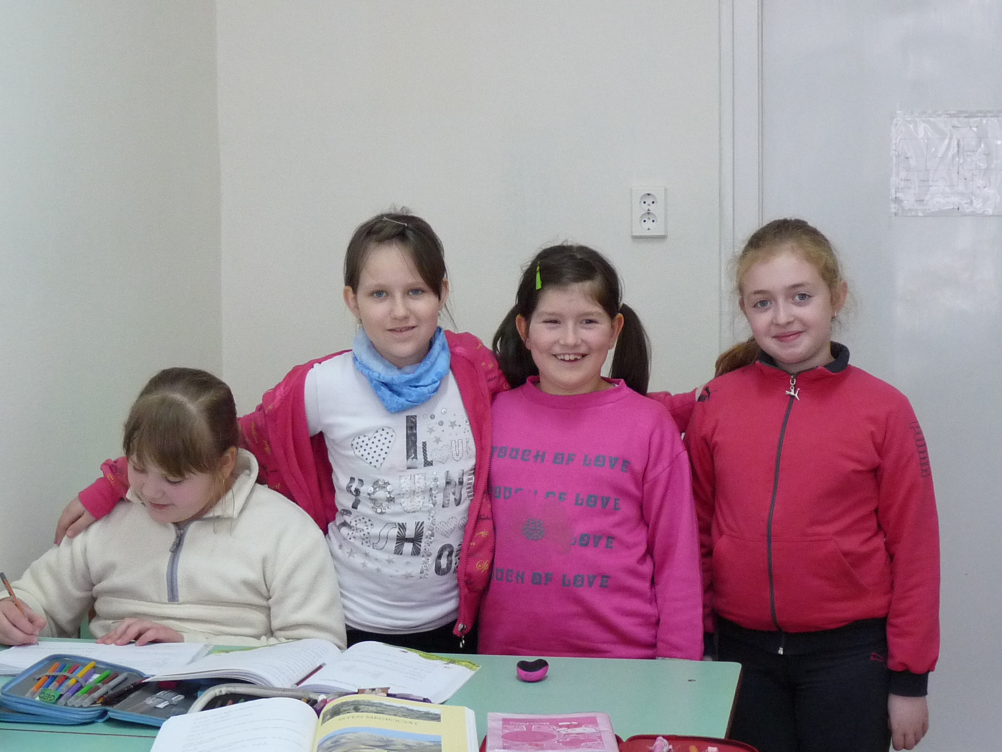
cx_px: 501
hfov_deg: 28.2
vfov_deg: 21.3
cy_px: 376
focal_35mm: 69
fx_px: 1997
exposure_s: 1/30
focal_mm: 6.9
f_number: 3
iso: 250
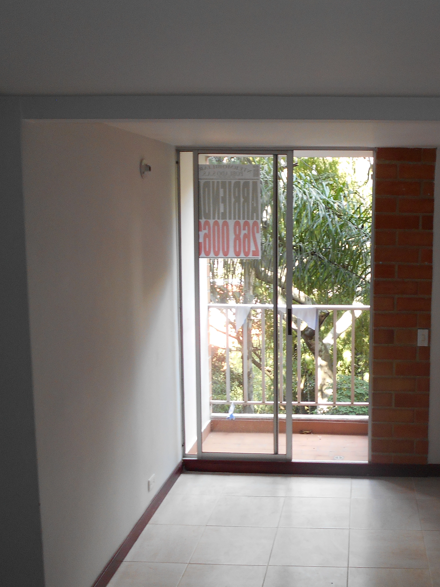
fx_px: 695
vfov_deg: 45.8
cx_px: 345
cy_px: 298
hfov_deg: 34.2
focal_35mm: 41
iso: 140
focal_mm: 5.1
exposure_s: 1/30
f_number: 3.4
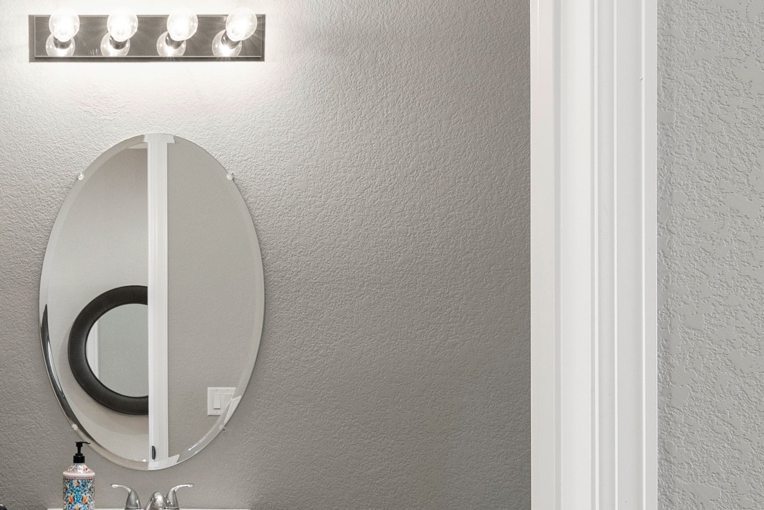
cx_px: 24
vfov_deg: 29.8
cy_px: 417
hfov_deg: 39.9
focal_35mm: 44
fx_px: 934
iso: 640
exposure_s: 1/6
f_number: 8
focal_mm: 17
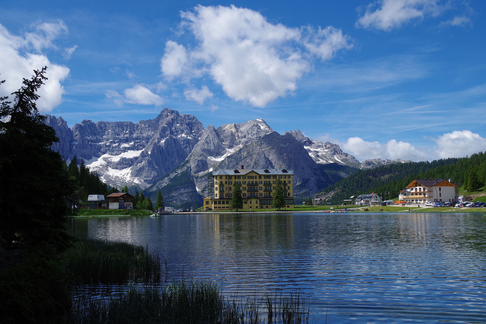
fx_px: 628
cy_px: 162
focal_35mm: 46
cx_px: 243
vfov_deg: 28.9
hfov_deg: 42.3
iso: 100
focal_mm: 31
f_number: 11
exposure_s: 1/160
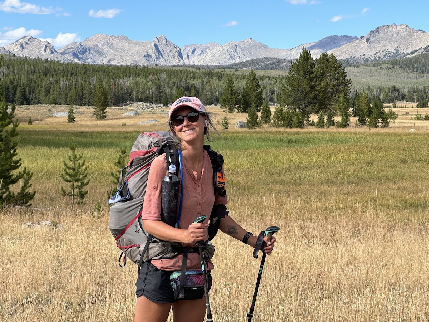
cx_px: 214
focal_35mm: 77
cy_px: 161
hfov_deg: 25.3
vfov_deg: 19.1
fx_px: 954
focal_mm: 9
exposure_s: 1/413
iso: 25
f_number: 2.8
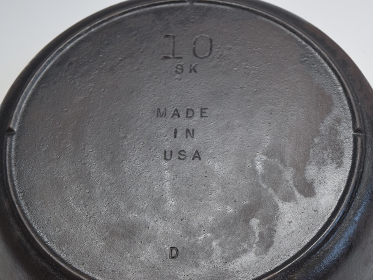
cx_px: 186
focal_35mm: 85
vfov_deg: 17.4
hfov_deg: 23.0
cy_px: 140
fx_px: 916
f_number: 5.6
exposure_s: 1/100
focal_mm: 52
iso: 800
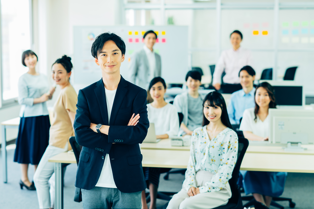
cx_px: 157
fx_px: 741
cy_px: 104
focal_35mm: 85
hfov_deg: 23.9
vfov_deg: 16.1
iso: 500
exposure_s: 1/125
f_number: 3.2
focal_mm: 85
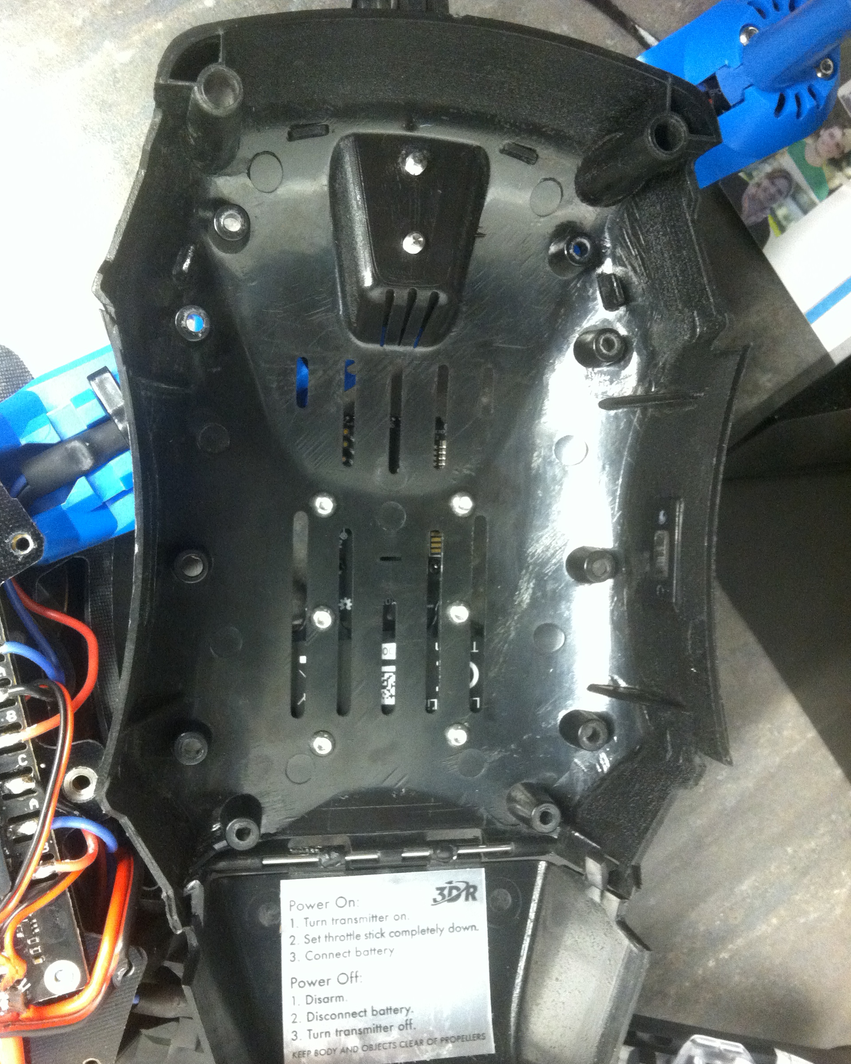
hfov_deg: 40.1
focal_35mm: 37
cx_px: 423
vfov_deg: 49.0
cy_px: 576
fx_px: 1165
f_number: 2.8
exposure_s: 1/15
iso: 500
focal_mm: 3.85
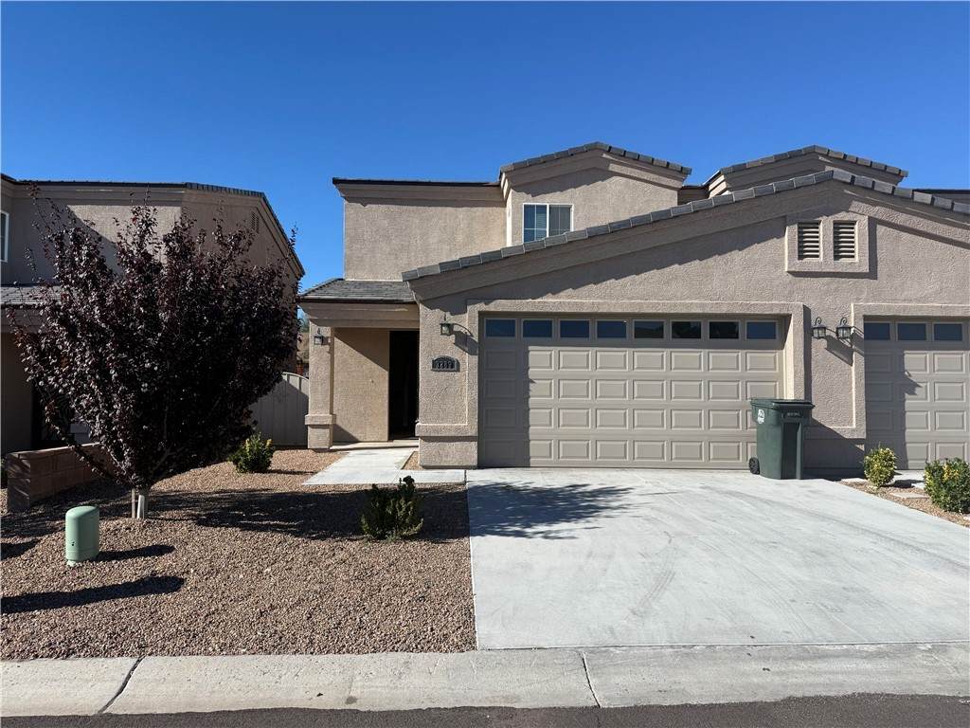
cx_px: 485
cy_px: 364
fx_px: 673
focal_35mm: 24
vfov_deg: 56.8
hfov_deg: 71.6
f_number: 1.78
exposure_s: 1/4673
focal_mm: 6.76
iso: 80
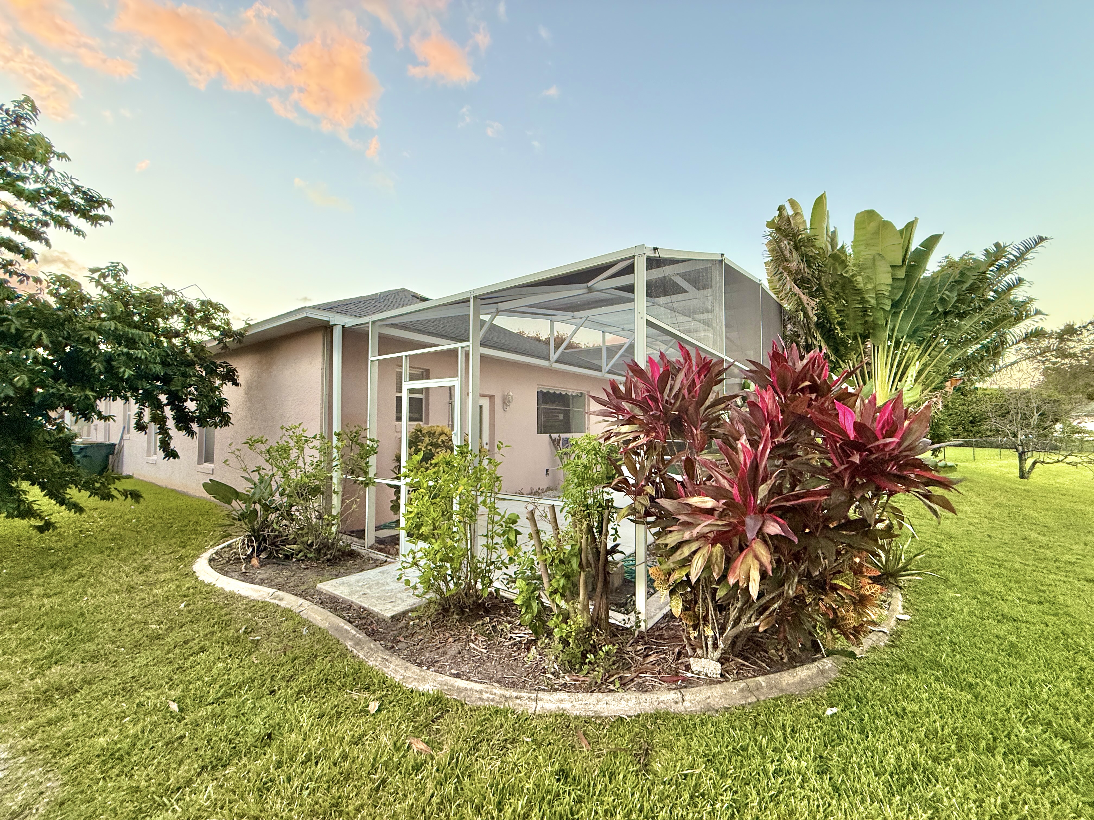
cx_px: 547
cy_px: 410
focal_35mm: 14
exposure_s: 1/99
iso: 200
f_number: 2.2
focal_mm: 2.22
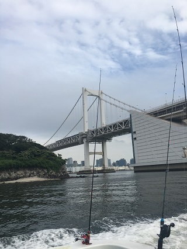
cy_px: 124
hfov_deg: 48.3
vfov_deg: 61.6
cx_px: 94
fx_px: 209
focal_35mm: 29
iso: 25
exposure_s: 1/1672
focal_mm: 4.15
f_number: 2.2
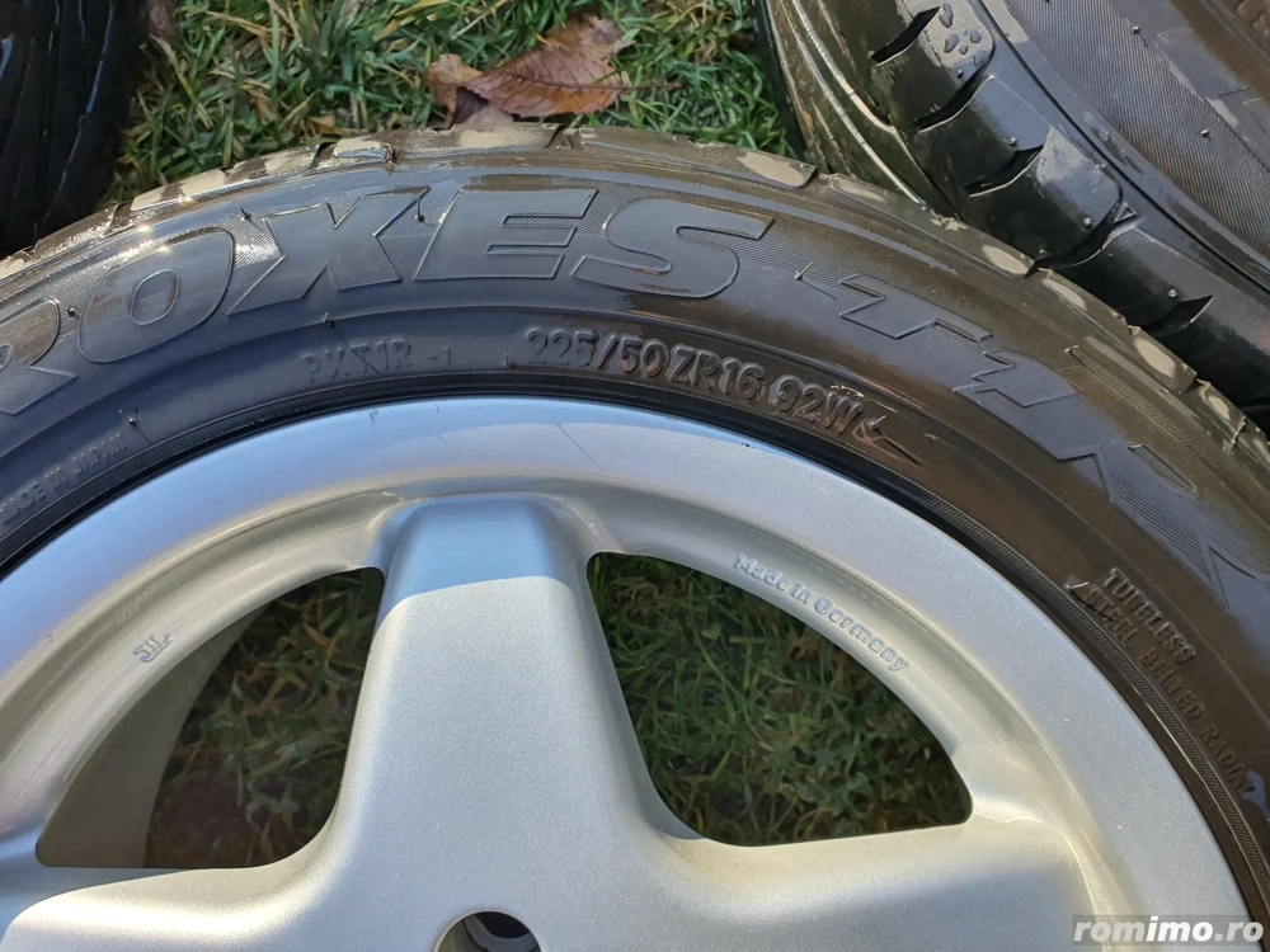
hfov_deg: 67.3
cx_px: 635
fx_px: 954
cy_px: 476
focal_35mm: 26
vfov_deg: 53.1
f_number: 2.4
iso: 50
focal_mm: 4.3
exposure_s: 1/388
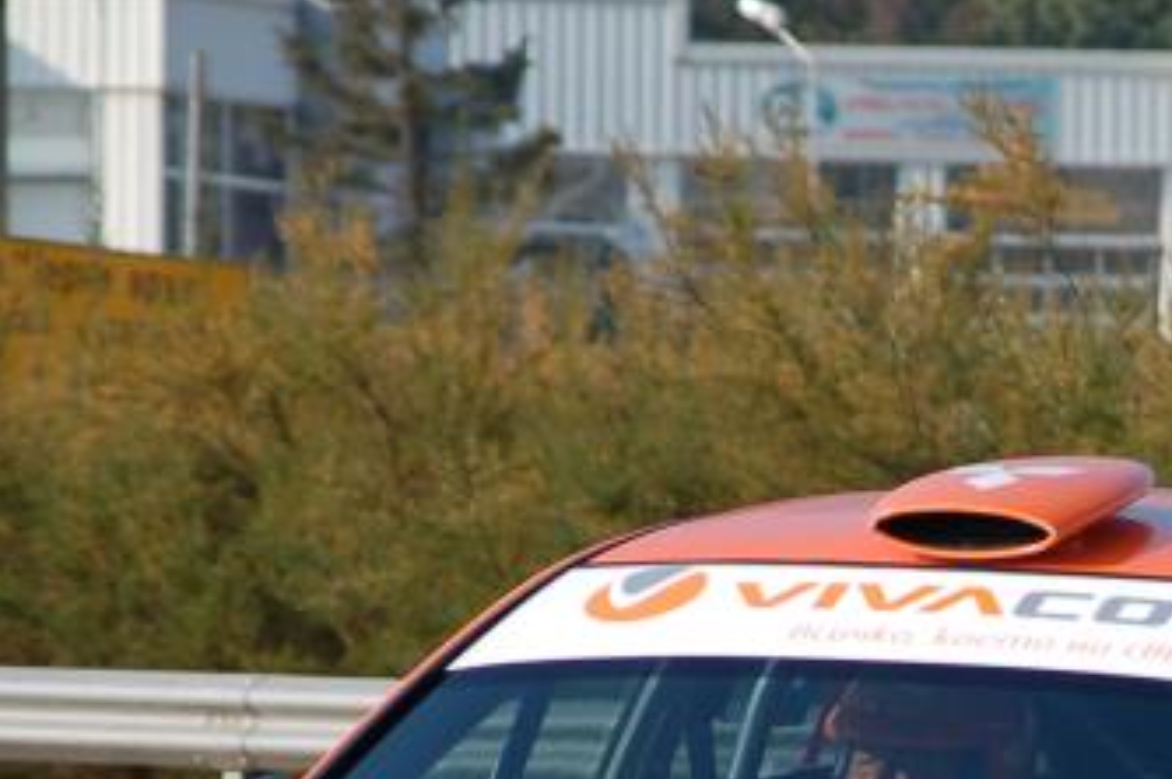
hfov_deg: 3.7
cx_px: 1116
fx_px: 17953
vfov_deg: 2.5
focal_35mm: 552
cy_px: 963
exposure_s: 1/1000
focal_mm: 120
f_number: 4.8
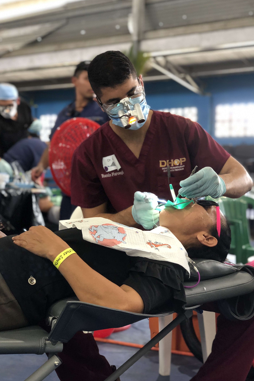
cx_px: 140
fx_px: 582
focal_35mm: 55
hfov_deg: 24.6
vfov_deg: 36.2
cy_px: 192
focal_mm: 6
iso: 160
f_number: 2.4
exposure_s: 1/24
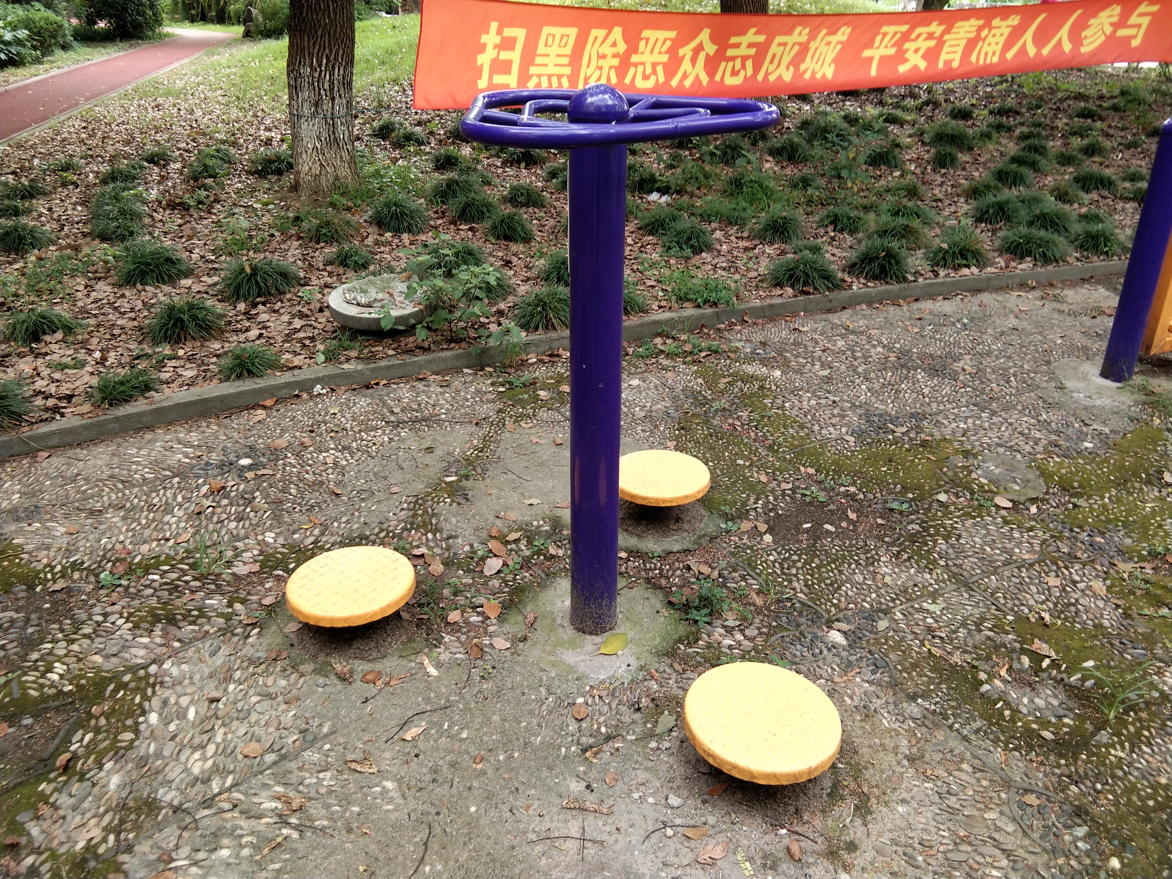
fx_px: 1050
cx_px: 586
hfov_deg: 58.4
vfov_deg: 45.4
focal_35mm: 31
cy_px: 440
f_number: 2.2
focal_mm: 3.69
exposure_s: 1/50
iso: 64
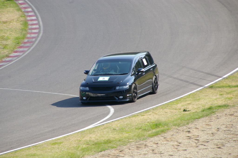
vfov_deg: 3.7
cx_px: 119
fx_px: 2478
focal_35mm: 375
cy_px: 79
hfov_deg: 5.5
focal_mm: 250
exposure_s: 1/125
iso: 200
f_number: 11
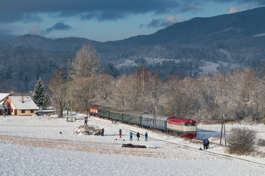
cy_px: 88
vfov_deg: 14.6
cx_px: 132
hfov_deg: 21.7
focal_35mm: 94
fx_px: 692
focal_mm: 63
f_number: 8
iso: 200
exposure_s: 1/500
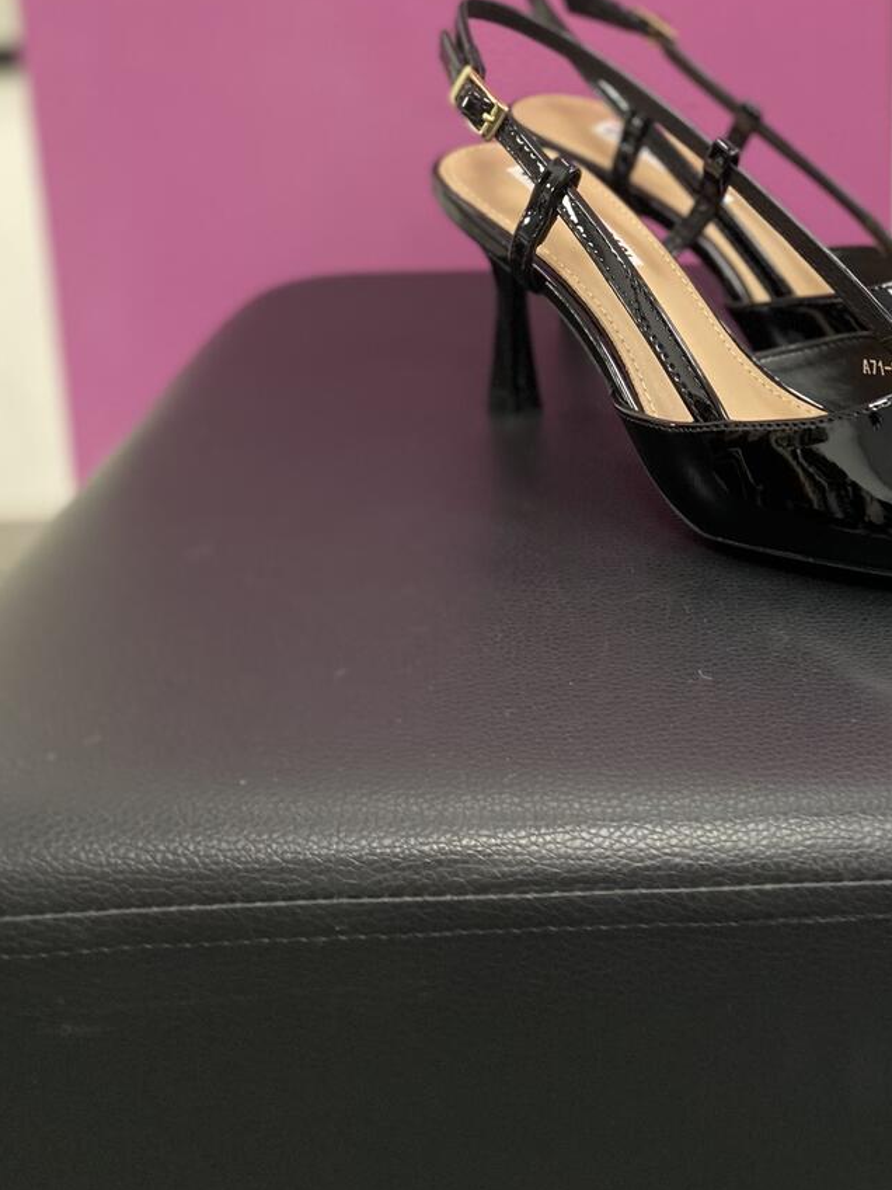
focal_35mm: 46
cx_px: 764
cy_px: 160
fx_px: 1580
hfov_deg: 30.4
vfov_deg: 38.9
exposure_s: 1/50
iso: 125
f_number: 1.8
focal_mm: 4.25
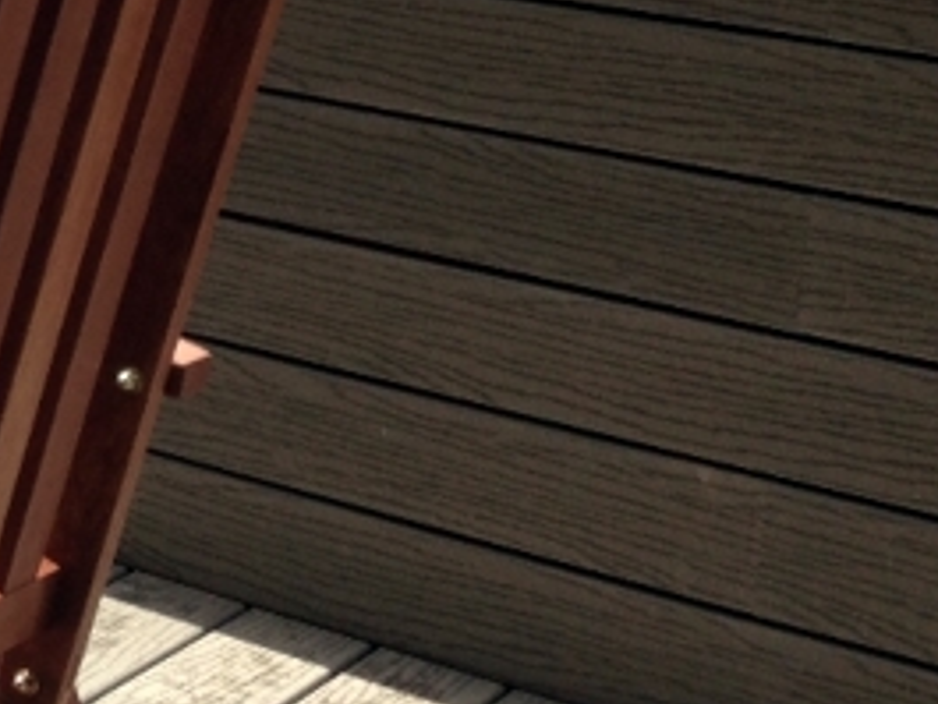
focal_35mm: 112
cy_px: -16
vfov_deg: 13.0
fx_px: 3036
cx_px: -481
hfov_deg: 16.0
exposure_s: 1/653
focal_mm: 4.13
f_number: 2.4
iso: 50
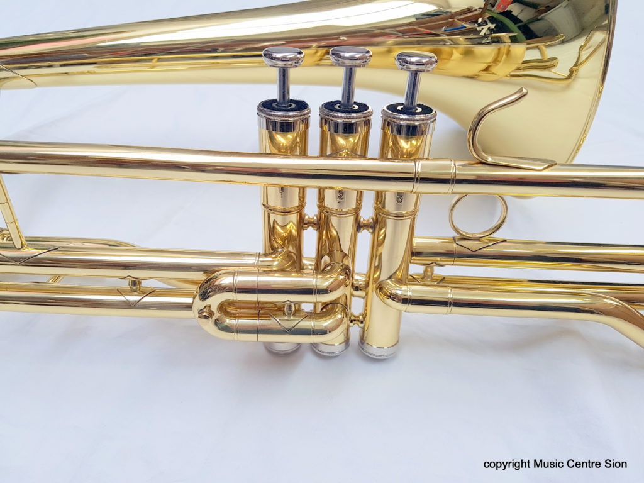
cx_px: 322
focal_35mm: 26
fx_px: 484
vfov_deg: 53.1
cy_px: 242
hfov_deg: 67.3
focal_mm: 4.2
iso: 80
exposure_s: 1/50
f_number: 1.7
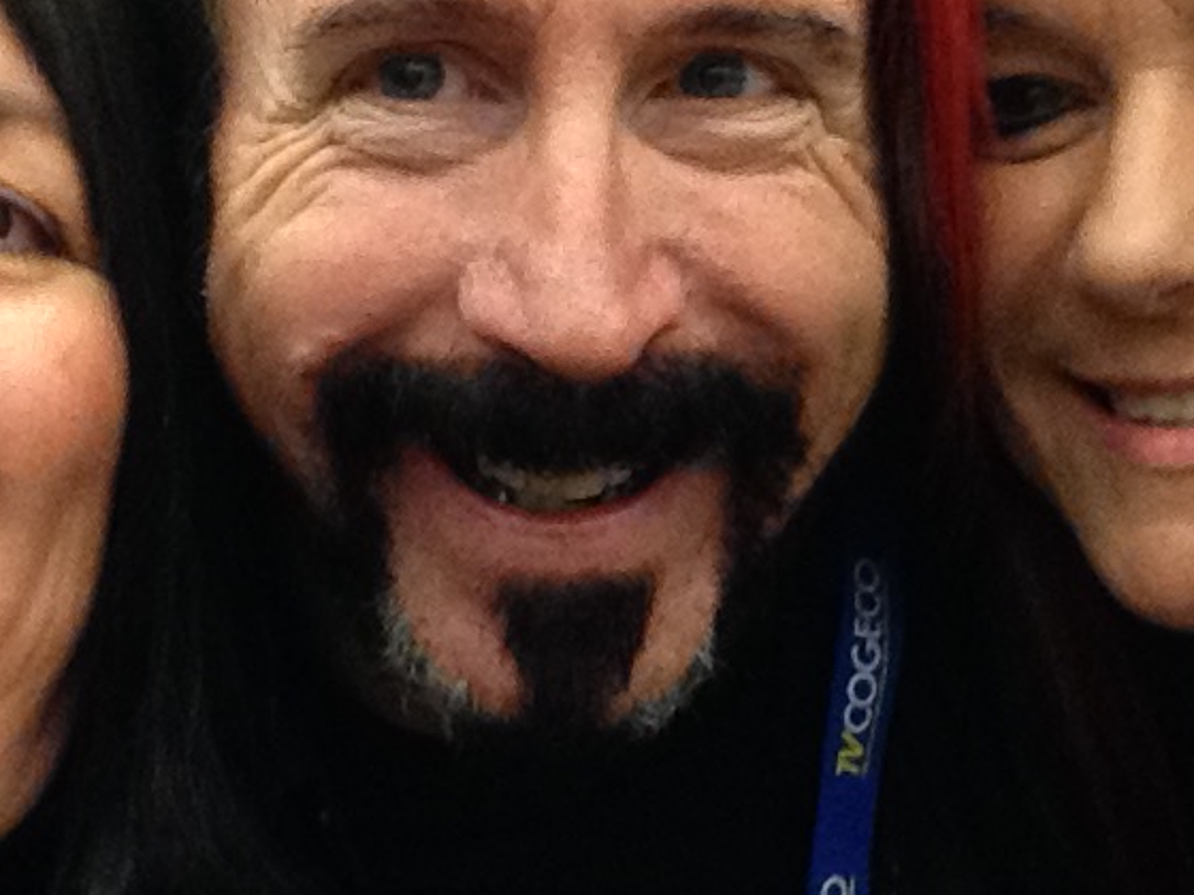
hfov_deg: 24.4
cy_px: 428
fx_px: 2759
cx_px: 561
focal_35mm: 80
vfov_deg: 18.4
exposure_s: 1/24
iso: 250
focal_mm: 2.18
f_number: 2.4
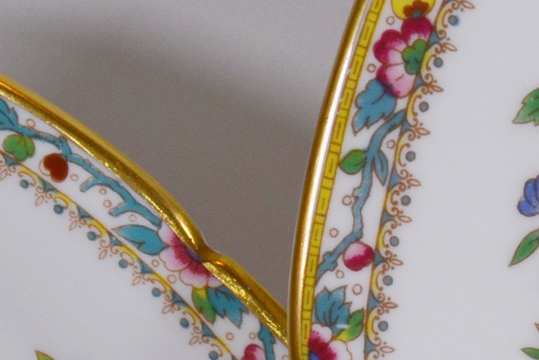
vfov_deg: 6.3
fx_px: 3280
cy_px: 336
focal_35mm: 219
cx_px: 647
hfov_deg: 9.3
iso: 200
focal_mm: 24
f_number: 6.3
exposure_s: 1/160
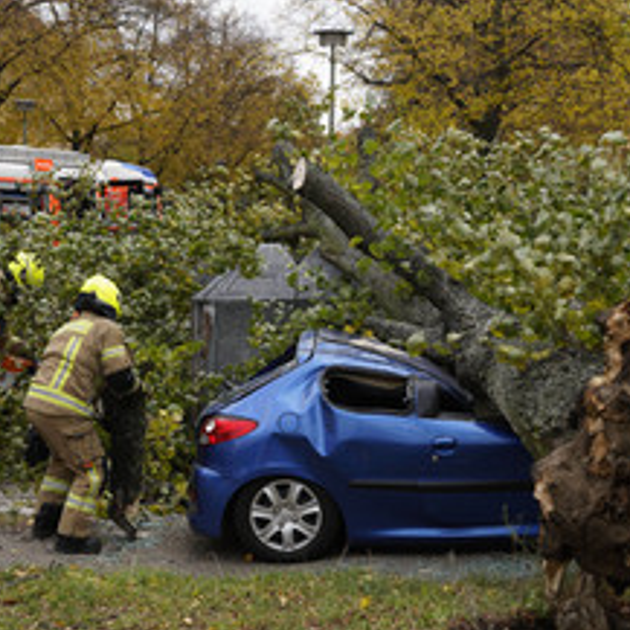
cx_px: 283
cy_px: 357
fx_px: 1565
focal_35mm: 76
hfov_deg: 22.8
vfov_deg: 22.7
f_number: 8
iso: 160
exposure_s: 1/60
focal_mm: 43
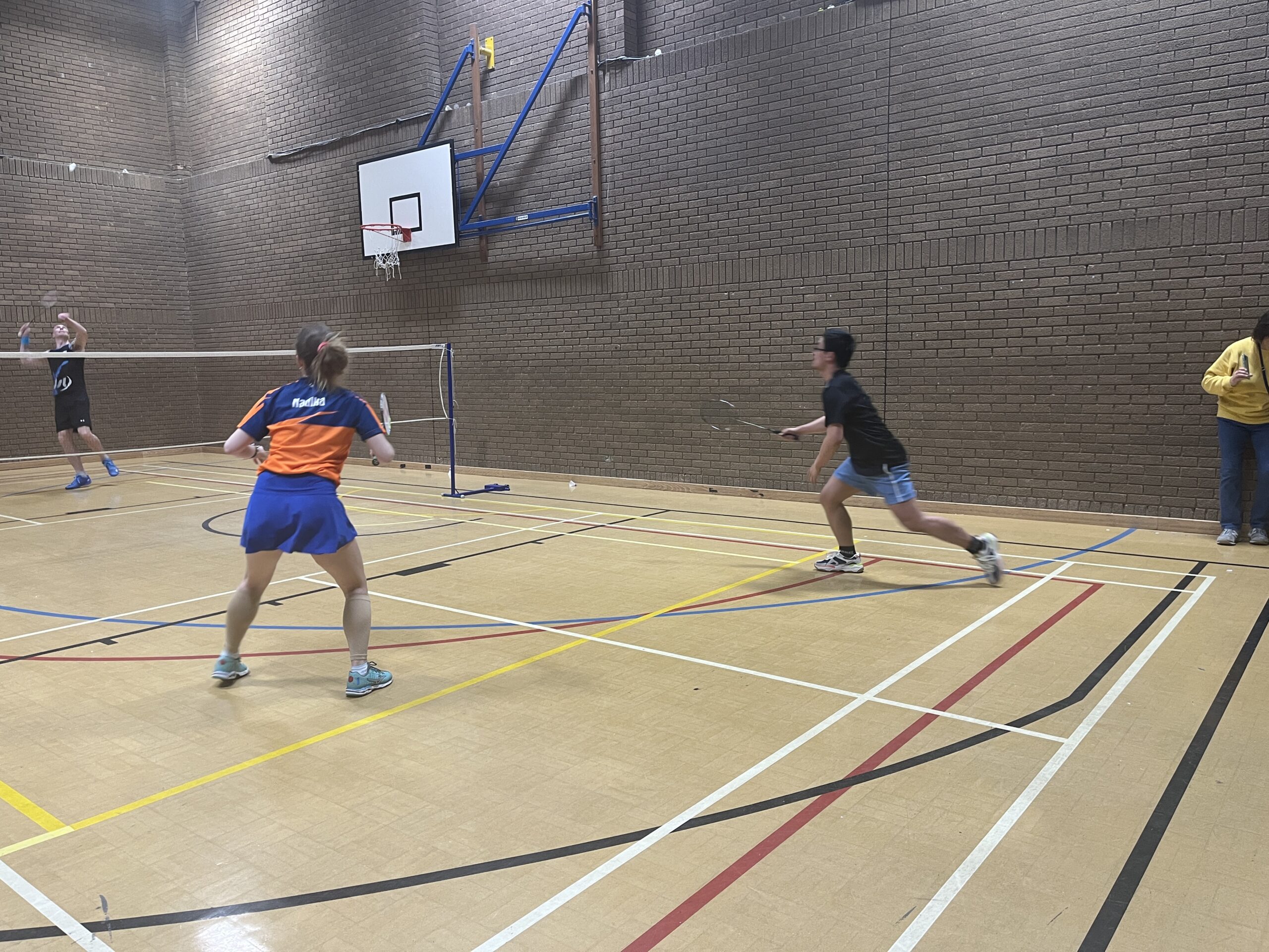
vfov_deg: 53.1
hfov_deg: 67.3
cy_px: 476
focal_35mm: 26
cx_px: 634
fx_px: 953
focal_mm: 5.1
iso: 100
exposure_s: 1/50
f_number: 1.6
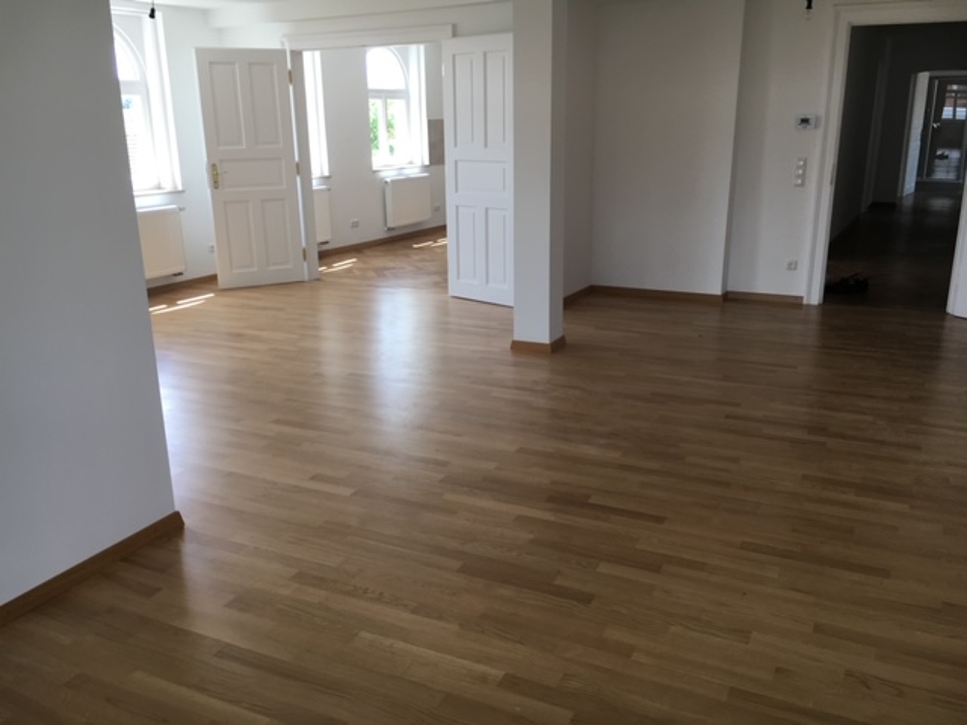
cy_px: 362
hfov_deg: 61.7
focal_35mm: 29
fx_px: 810
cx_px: 484
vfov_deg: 48.2
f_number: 2.2
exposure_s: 1/100
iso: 32
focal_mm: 4.15
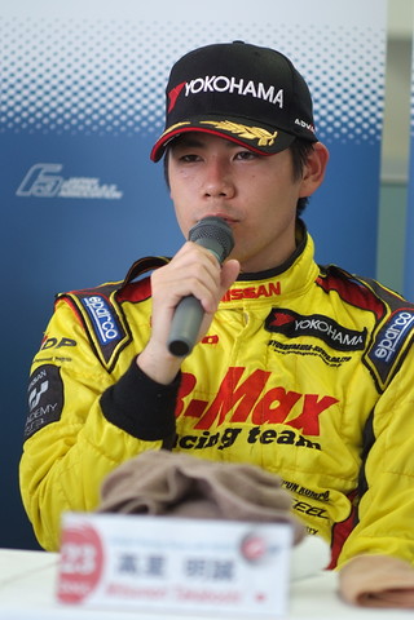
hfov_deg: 8.7
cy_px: 310
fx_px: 2725
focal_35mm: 158
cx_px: 207
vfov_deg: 13.0
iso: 800
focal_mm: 105
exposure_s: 1/125
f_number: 2.5
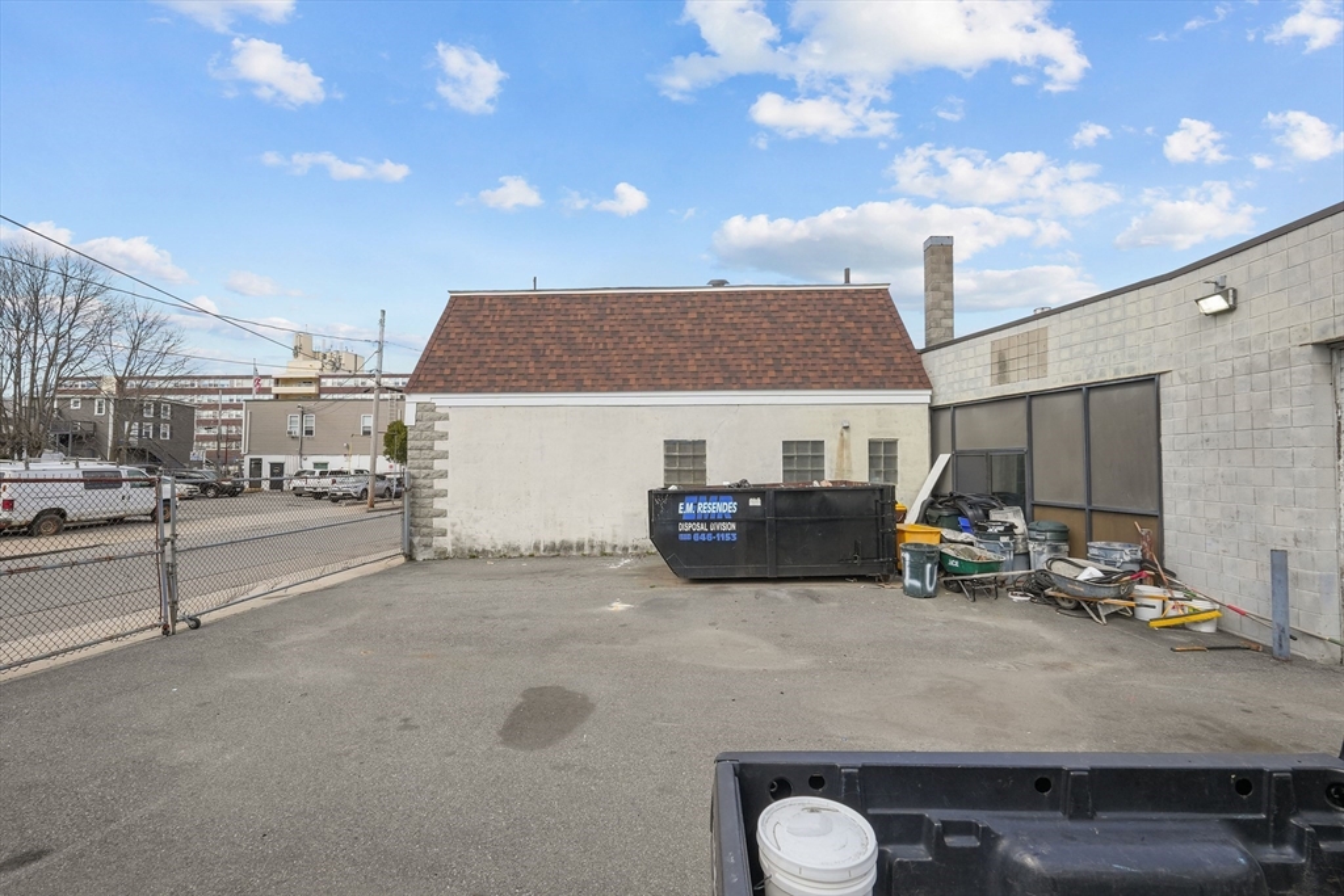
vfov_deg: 77.3
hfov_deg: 100.4
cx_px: 672
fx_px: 560
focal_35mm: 15
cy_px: 448
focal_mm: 10
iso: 400
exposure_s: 1/320
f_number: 9
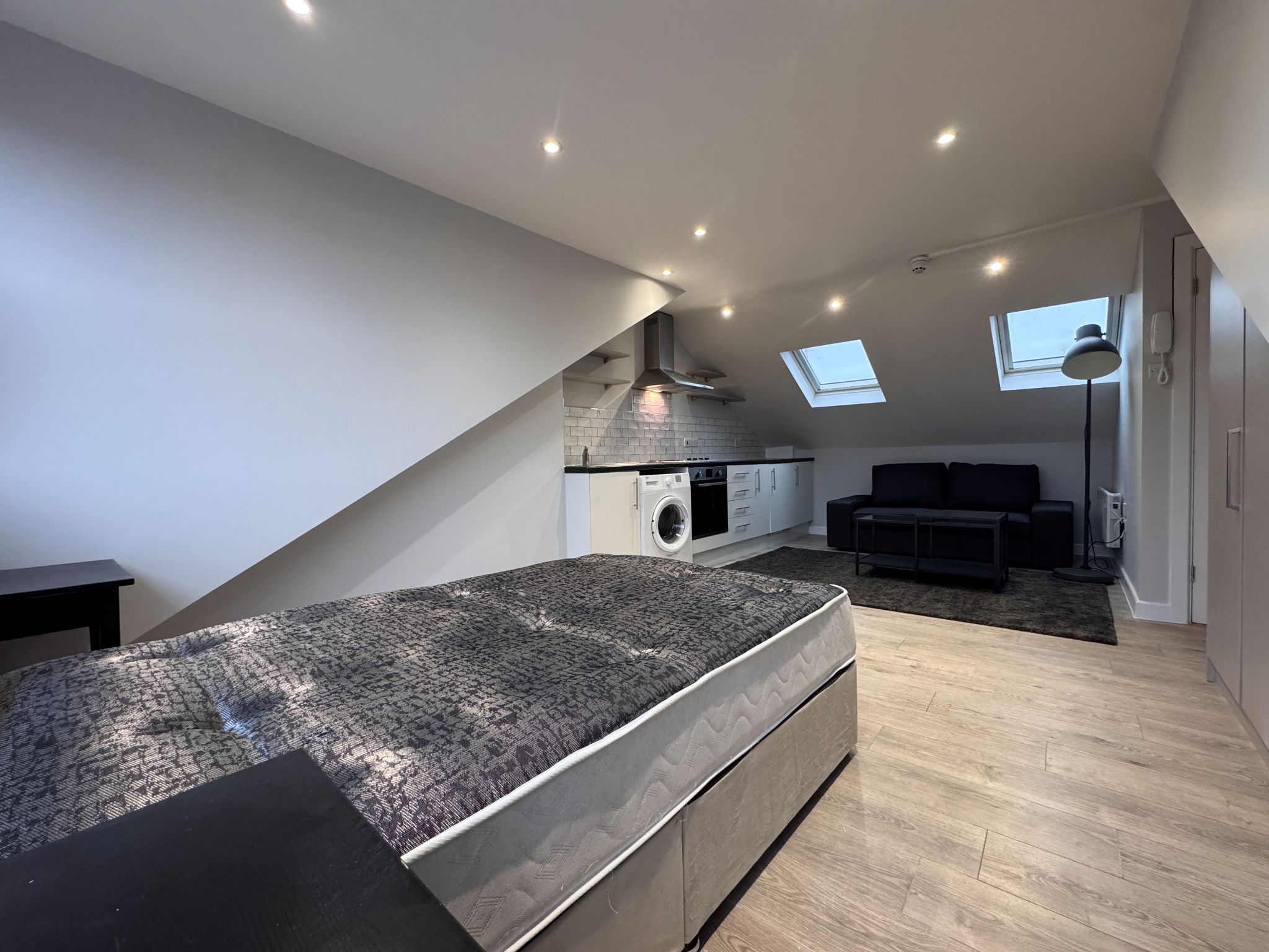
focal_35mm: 14
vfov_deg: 85.7
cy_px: 476
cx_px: 634
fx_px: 513
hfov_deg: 102.1
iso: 320
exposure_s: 1/100
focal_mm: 2.22
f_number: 2.2
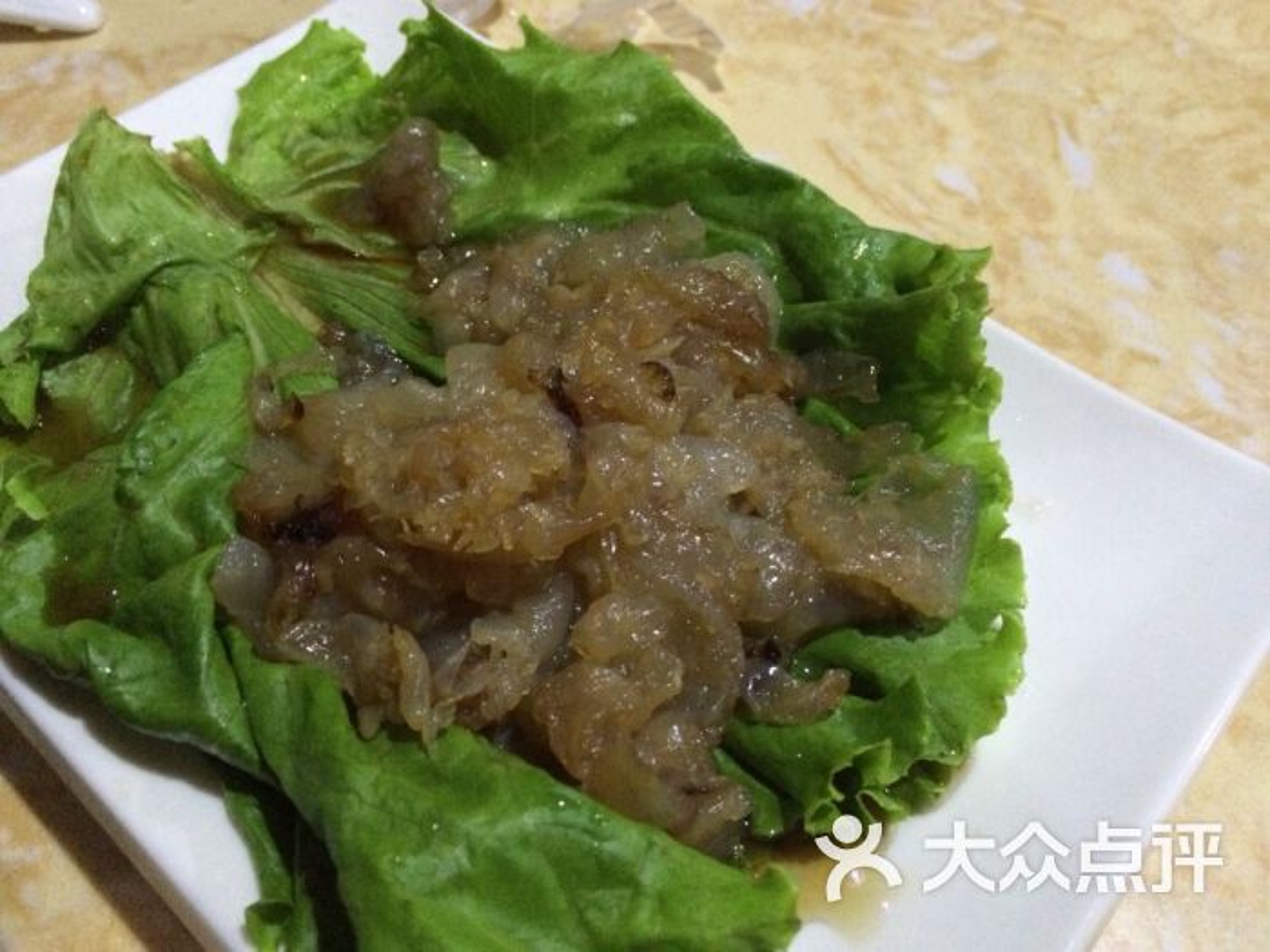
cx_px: 635
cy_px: 476
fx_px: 1064
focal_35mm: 29
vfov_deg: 48.2
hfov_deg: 61.7
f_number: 2.2
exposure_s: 1/15
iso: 400
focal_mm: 4.15
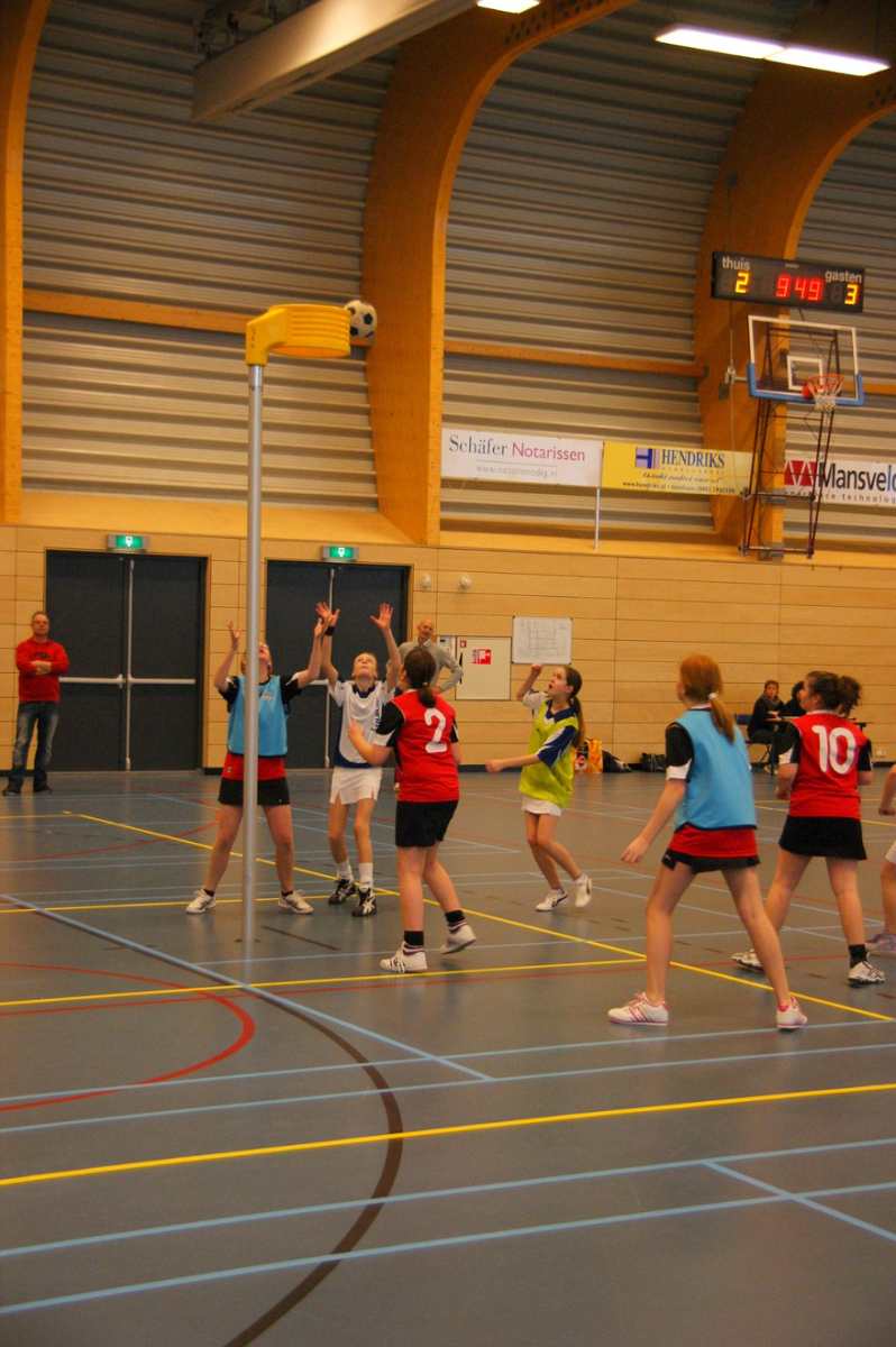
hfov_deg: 25.7
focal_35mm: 52
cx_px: 448
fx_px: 1963
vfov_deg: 37.9
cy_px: 674
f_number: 4.5
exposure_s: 1/125
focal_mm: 35
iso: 800
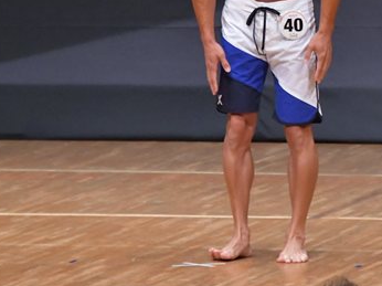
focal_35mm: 646
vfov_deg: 2.3
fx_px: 7124
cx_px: 270
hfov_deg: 3.1
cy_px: 9
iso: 6400
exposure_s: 1/400
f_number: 5.6
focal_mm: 200
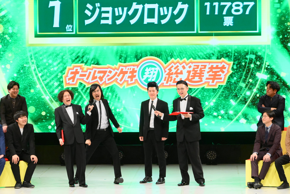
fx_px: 1506
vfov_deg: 7.3
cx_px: 145
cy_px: 97
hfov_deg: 11.0
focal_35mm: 187
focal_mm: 125
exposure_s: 1/200
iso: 4000
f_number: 5.6
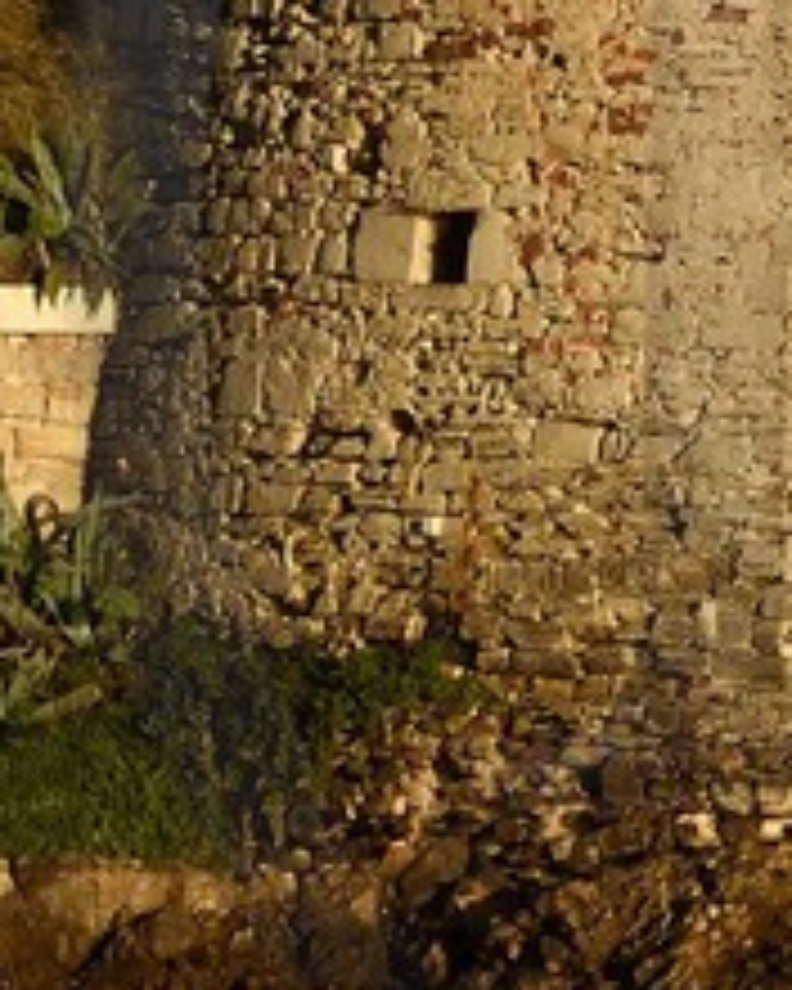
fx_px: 24964
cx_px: 1442
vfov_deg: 2.3
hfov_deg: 1.8
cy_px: 248
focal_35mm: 852
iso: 200
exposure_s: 1/400
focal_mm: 125
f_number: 10
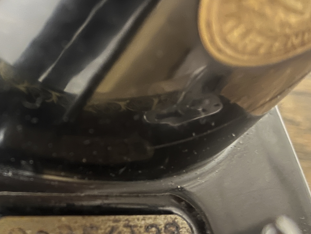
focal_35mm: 55
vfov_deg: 26.5
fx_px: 494
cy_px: 135
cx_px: -9
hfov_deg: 31.9
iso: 640
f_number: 1.6
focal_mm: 5.1
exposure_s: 1/9
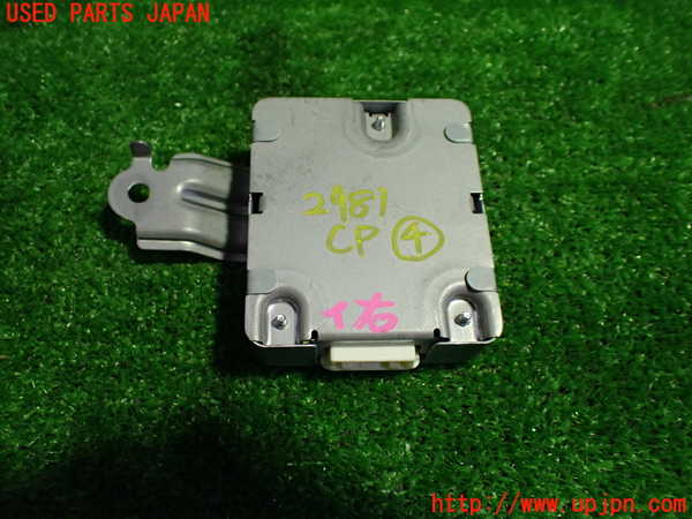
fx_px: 600
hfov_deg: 60.0
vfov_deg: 46.8
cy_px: 260
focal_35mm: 30
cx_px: 346
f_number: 2.3
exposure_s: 1/125
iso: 400
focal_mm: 5.4
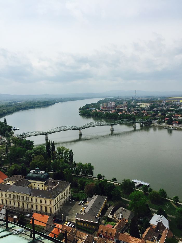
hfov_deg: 48.2
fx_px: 203
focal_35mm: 29
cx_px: 91
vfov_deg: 61.7
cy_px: 122
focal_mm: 4.15
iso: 32
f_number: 2.2
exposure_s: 1/4950
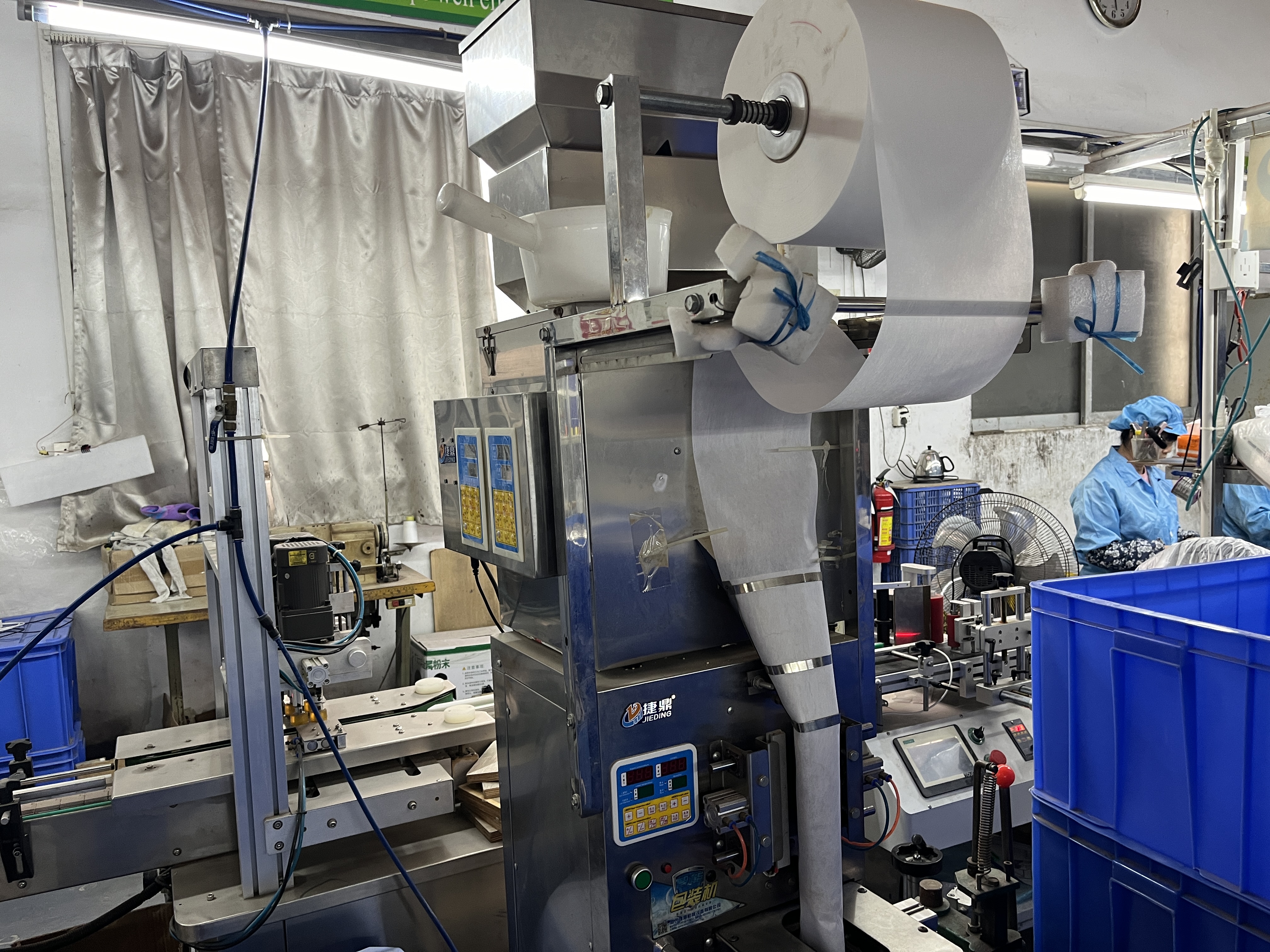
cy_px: 476
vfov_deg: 53.1
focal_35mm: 26
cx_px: 635
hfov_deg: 67.3
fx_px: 954
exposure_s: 1/50
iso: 125
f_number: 1.6
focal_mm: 5.1
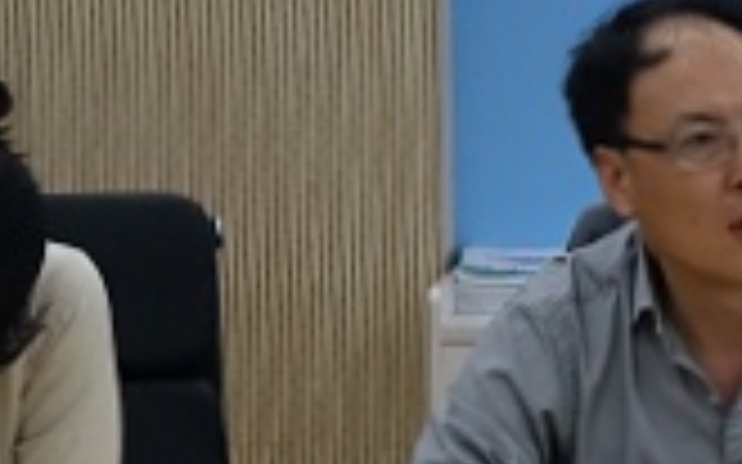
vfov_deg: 6.6
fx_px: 4023
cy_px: 347
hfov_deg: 10.4
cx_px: 782
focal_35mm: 199
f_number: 2.8
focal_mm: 21.48
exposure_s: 1/60
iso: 640
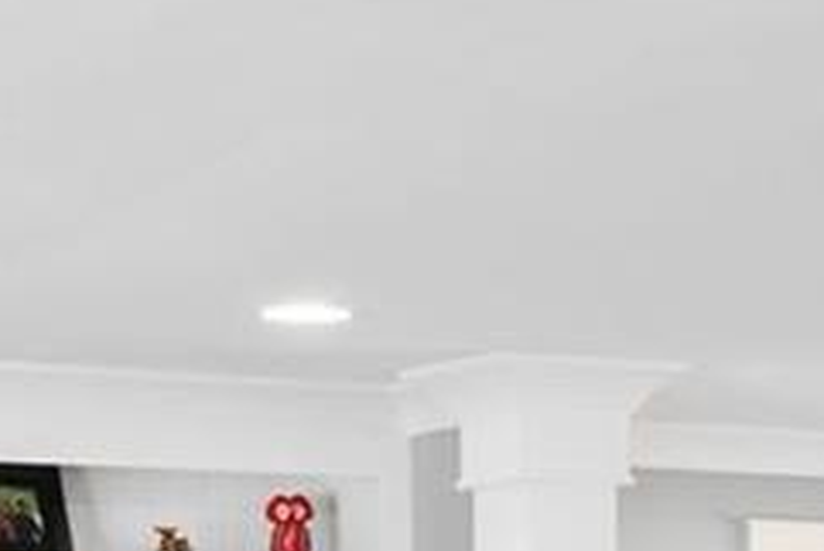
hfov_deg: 14.0
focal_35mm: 146
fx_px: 3344
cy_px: 1170
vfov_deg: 8.8
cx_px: 489
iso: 400
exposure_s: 1/1.67
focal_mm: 11
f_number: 7.1
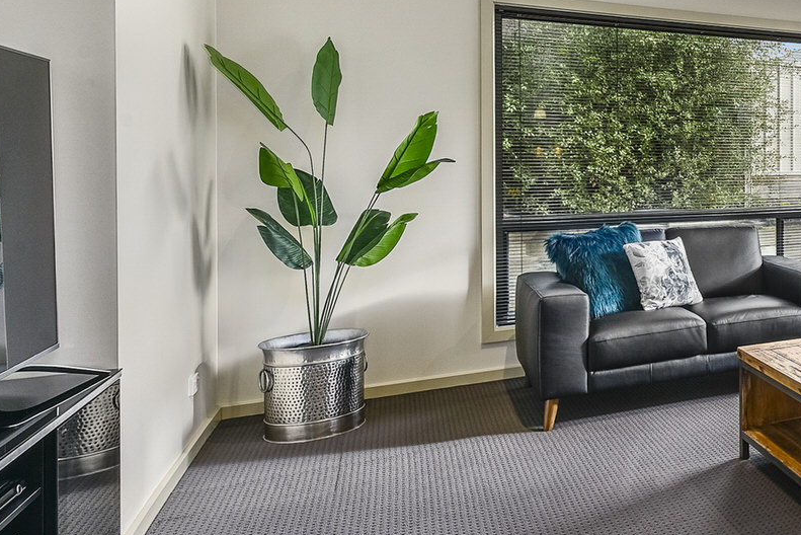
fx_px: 757
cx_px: 879
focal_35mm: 34
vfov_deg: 37.9
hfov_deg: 43.4
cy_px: 134
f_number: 11
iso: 125
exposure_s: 1/2.5
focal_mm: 14
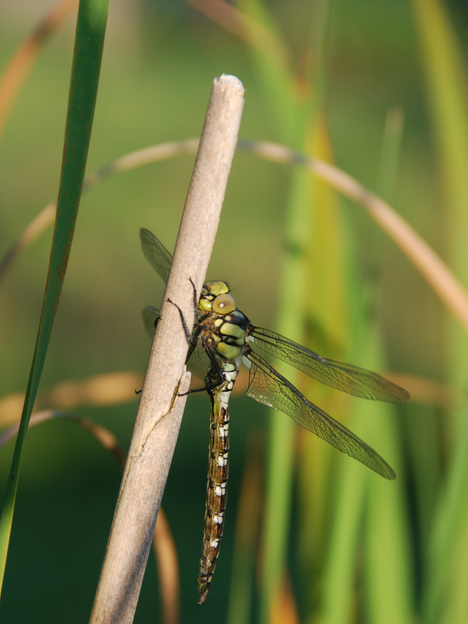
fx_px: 4397
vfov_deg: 8.1
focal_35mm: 244
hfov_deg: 6.1
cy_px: 323
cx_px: 234
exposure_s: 1/125
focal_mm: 150
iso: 110
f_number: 8
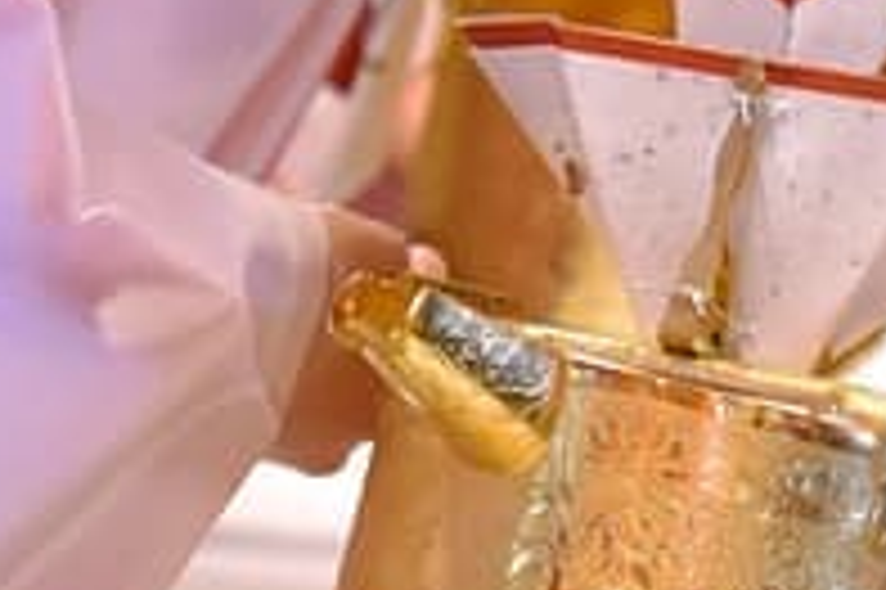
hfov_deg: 2.3
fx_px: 21983
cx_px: 549
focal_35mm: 894
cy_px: 444
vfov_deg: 1.5
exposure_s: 1/125
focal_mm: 122
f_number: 4
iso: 4000
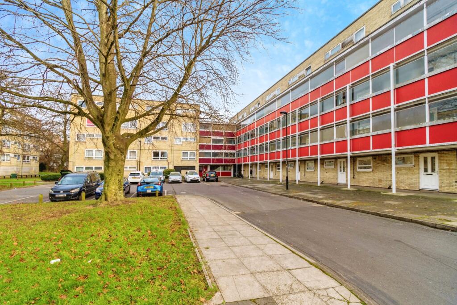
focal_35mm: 15
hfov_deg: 100.4
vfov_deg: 77.3
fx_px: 190
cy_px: 152
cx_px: 228
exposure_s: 1/250
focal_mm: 10
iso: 400
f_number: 8
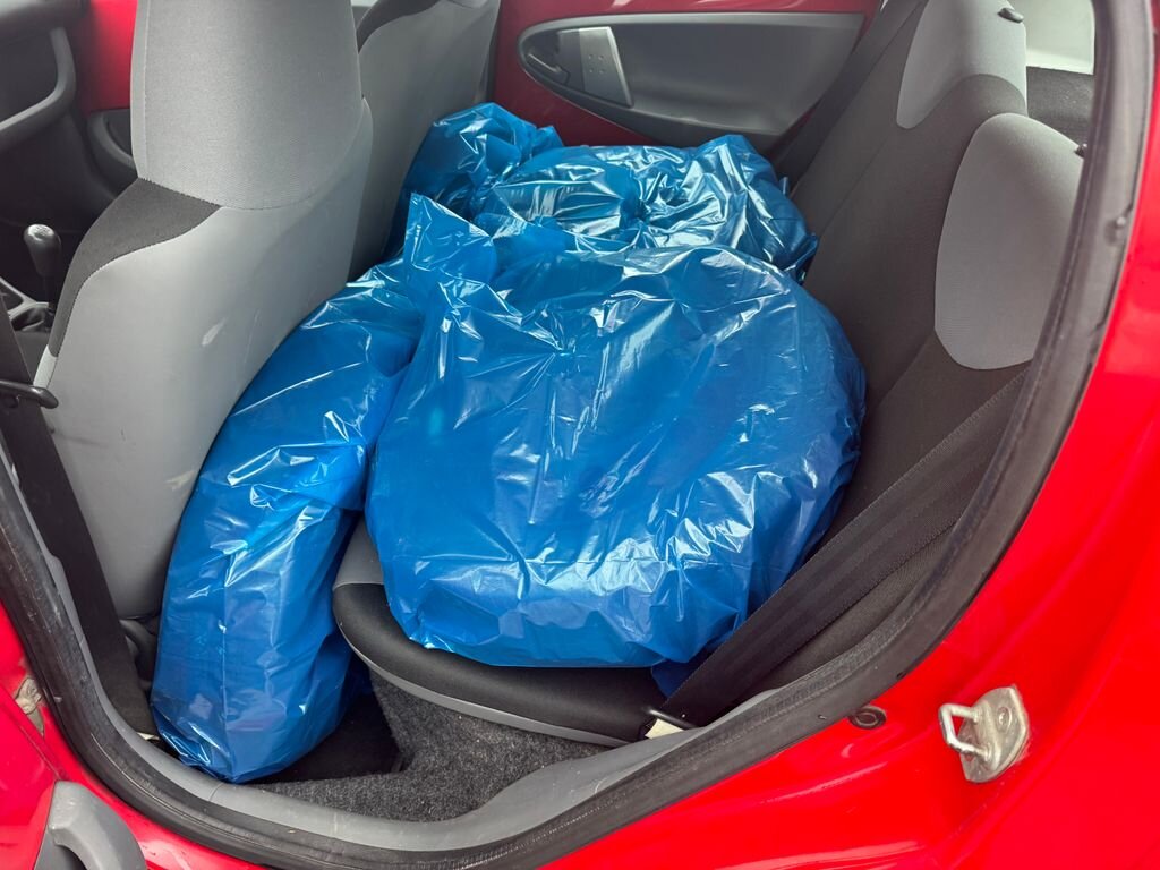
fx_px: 804
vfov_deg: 56.8
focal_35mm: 24
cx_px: 580
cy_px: 435
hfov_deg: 71.6
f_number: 1.78
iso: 200
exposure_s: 1/86
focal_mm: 6.76
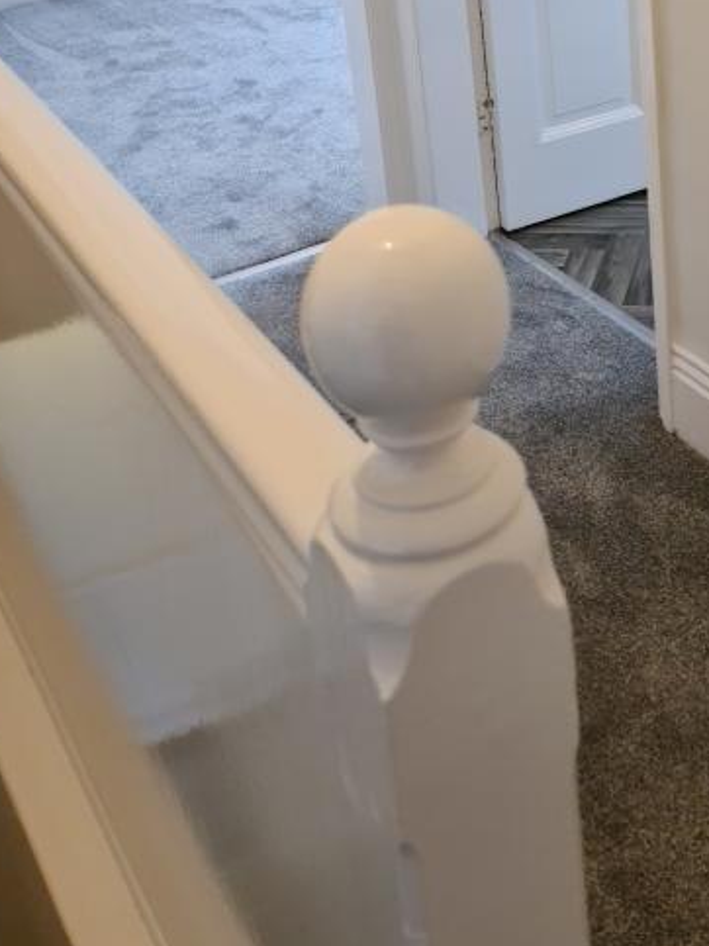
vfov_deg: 33.1
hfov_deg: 26.6
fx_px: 1448
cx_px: 629
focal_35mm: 53
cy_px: -8
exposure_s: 1/50
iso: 100
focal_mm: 7
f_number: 1.8
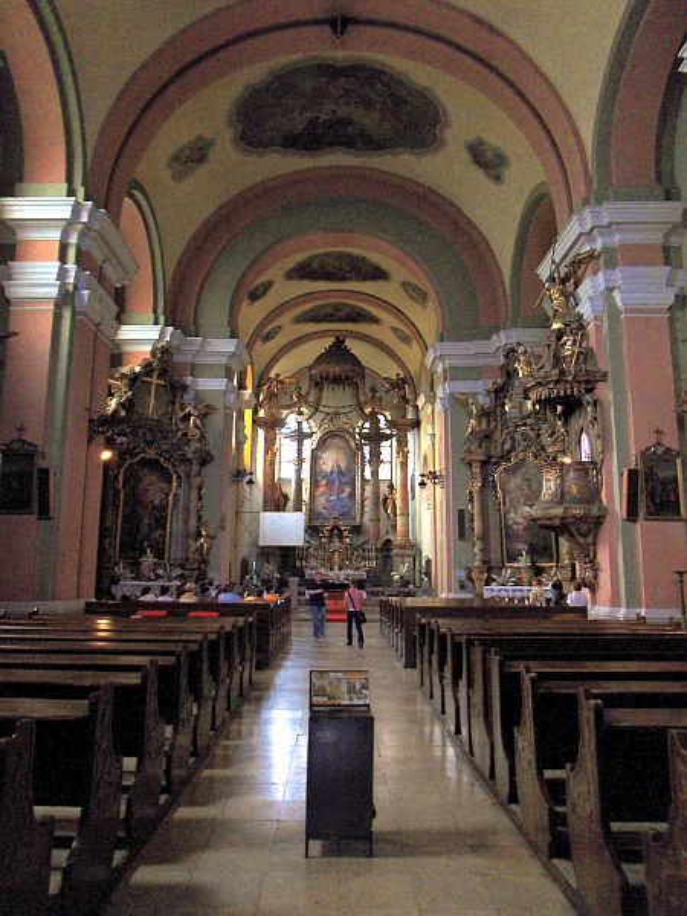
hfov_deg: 56.8
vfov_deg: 71.6
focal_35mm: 24
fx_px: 635
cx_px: 344
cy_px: 458
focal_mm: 4.2
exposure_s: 1/10
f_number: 3.3
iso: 480
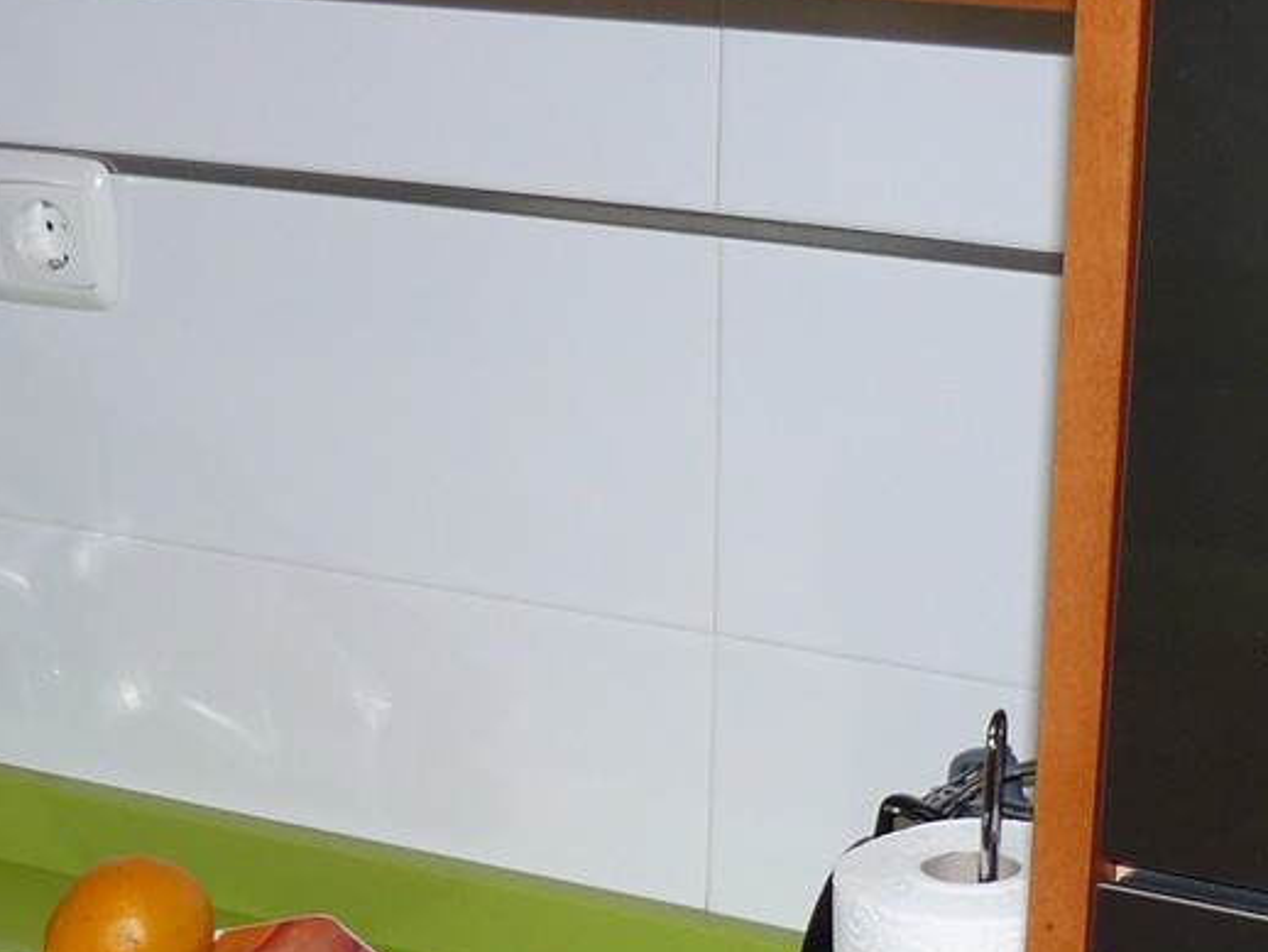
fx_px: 3665
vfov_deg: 14.4
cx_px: 176
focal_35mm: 100
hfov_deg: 19.3
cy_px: 1131
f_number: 2.8
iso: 100
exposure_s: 1/30
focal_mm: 6
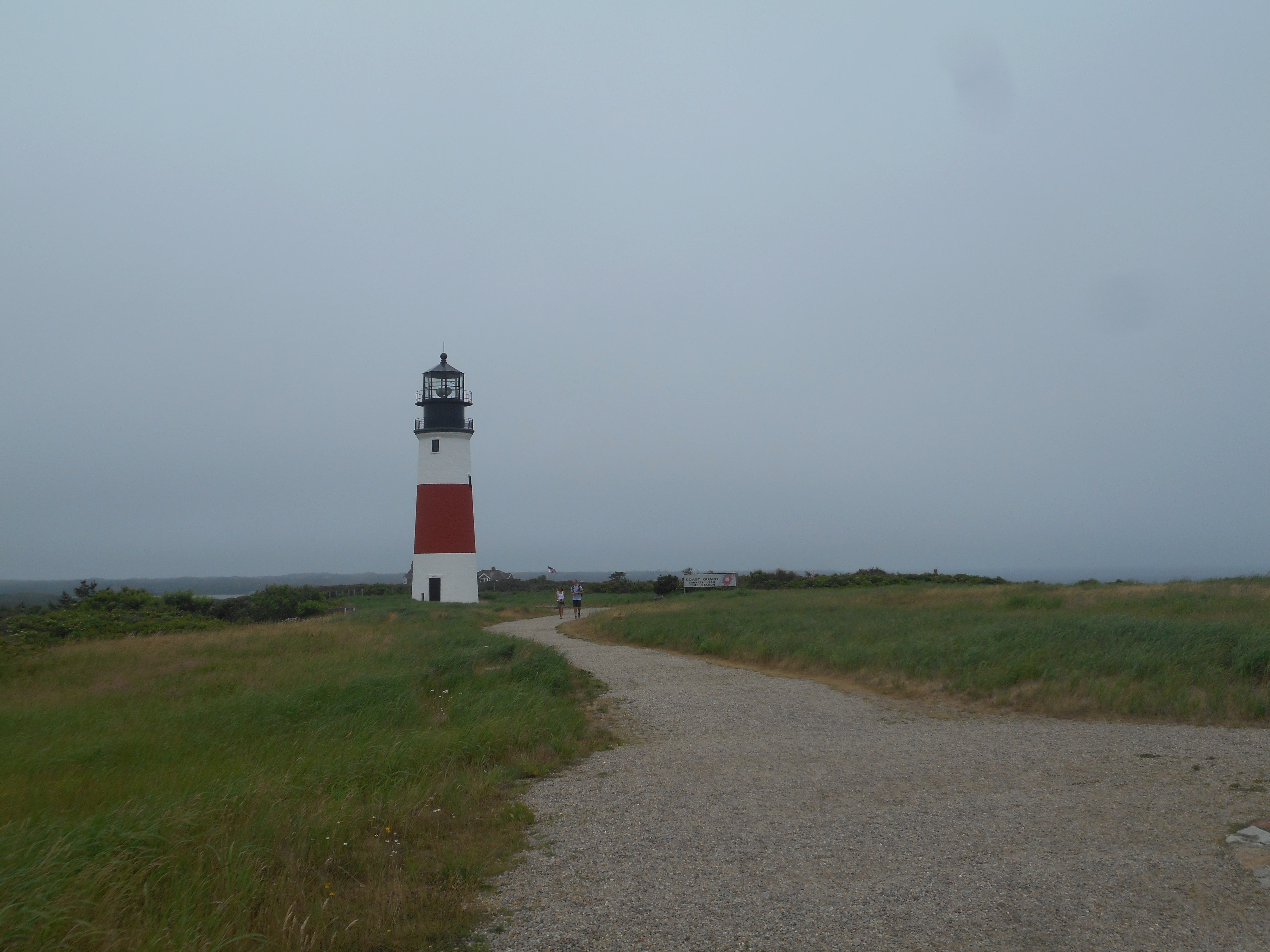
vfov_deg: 36.8
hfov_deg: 47.9
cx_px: 635
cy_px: 476
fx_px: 1431
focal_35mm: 39
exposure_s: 1/200
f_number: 12.7
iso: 80
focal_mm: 6.9
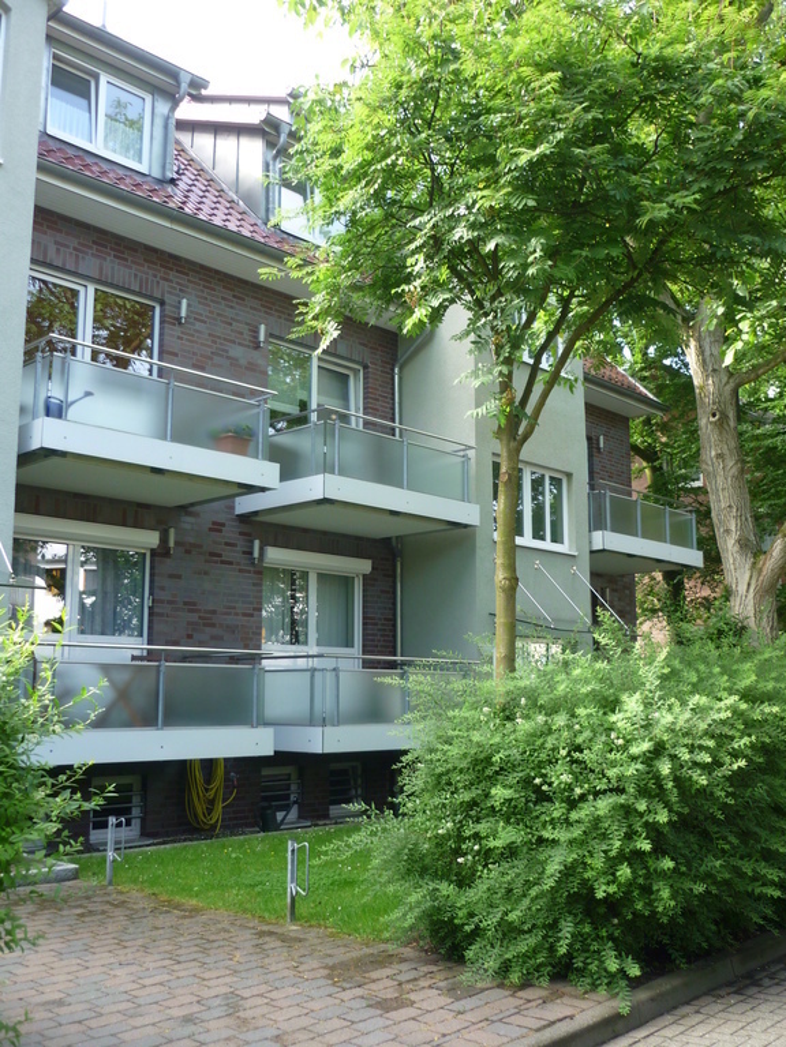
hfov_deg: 42.9
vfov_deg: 55.4
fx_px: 999
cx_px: 393
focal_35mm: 33
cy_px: 524
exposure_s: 1/80
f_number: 2.8
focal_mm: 5.5
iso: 80
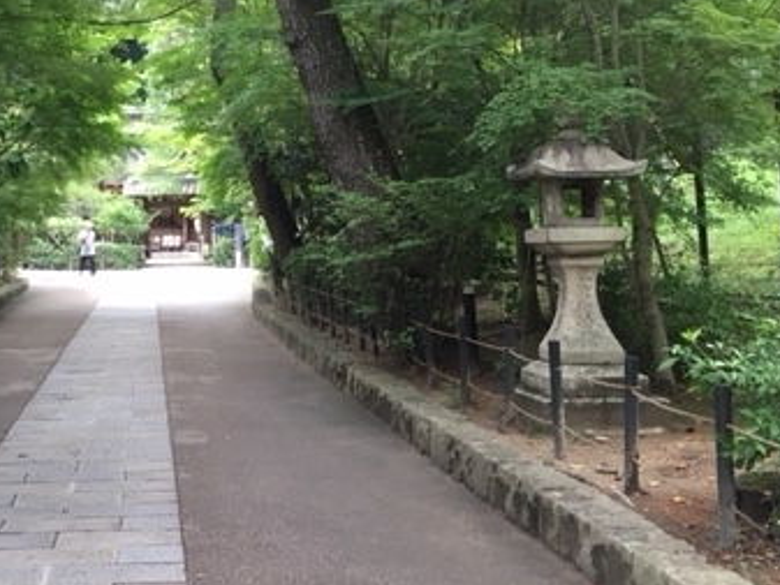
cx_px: 167
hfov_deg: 34.0
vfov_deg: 26.1
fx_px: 1240
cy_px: 125
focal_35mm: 55
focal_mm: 4.15
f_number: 2.2
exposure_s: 1/30
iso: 64
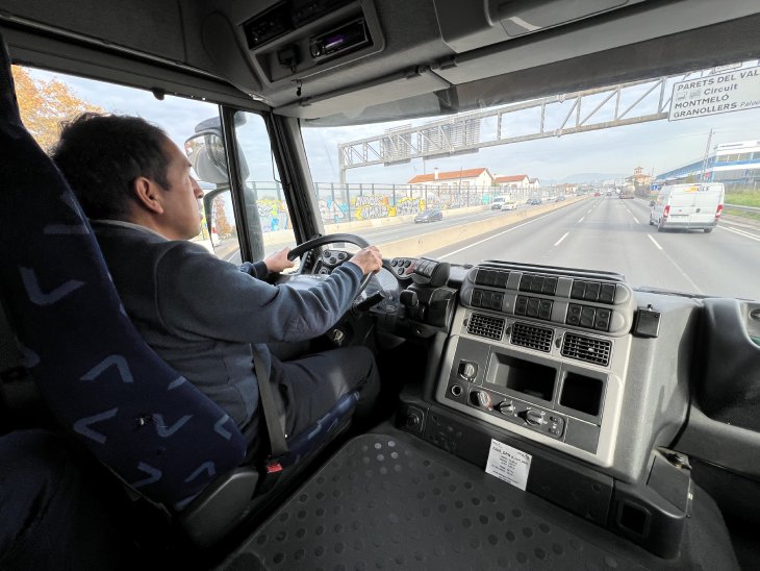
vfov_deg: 89.9
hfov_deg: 106.2
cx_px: 380
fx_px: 286
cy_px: 286
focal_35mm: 13
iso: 32
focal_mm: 1.57
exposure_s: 1/224
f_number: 1.8
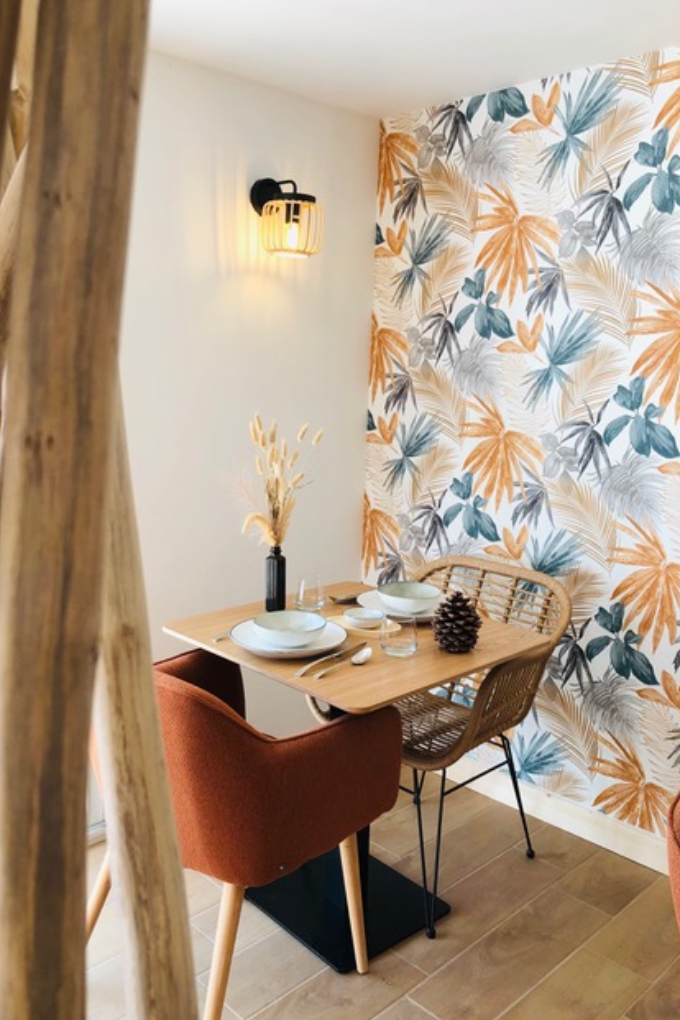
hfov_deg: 43.5
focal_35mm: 30
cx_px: 287
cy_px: 521
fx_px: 850
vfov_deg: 61.9
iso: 32
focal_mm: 3.99
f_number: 1.8
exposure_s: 1/120
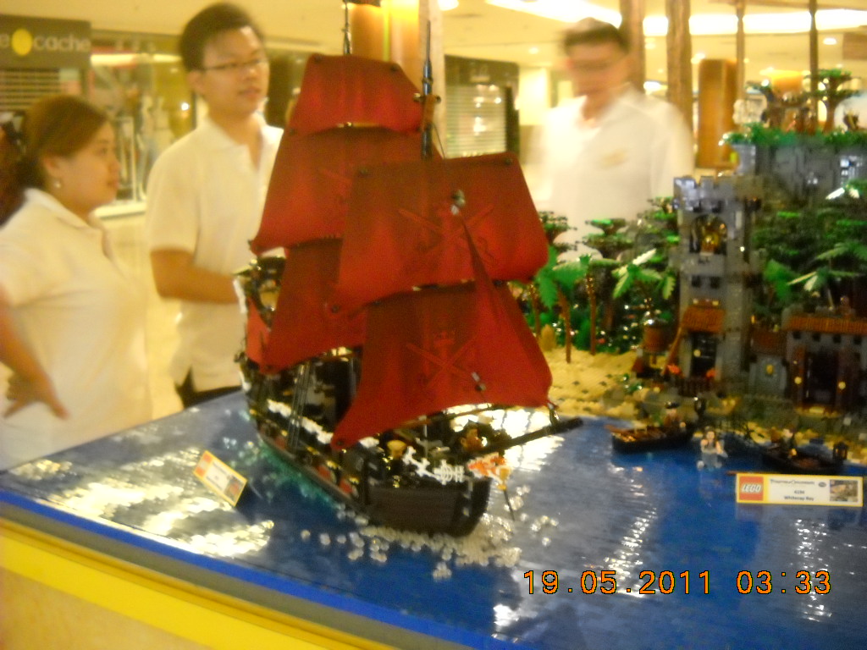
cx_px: 434
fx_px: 1027
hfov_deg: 45.8
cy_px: 325
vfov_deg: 35.1
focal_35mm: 41
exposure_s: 1/5
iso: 800
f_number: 3.1
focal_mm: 6.72
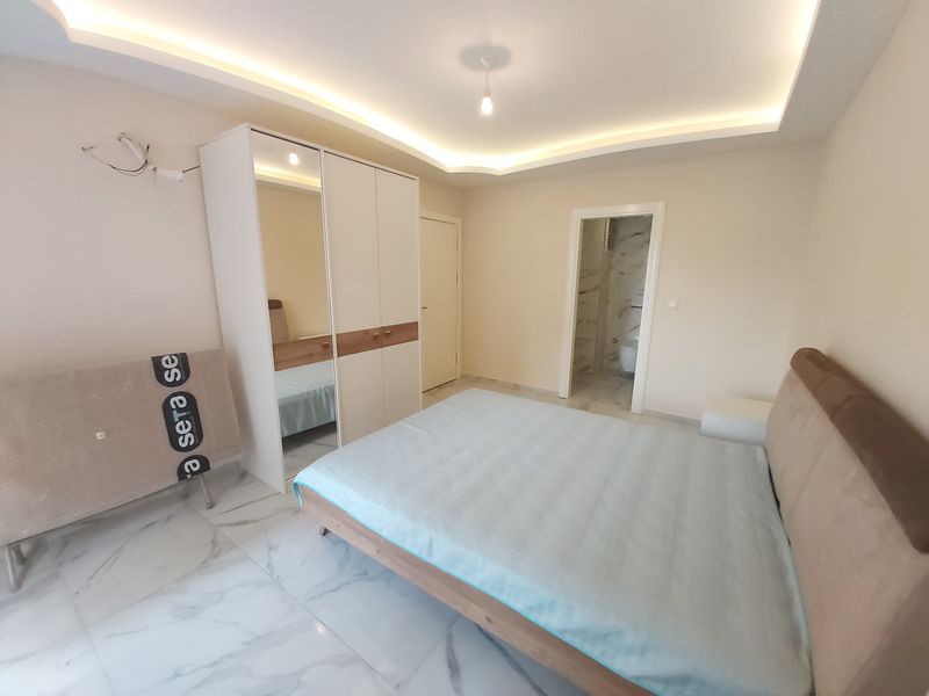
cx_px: 464
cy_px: 348
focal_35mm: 12
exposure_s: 1/50
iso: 160
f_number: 2.2
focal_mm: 1.42
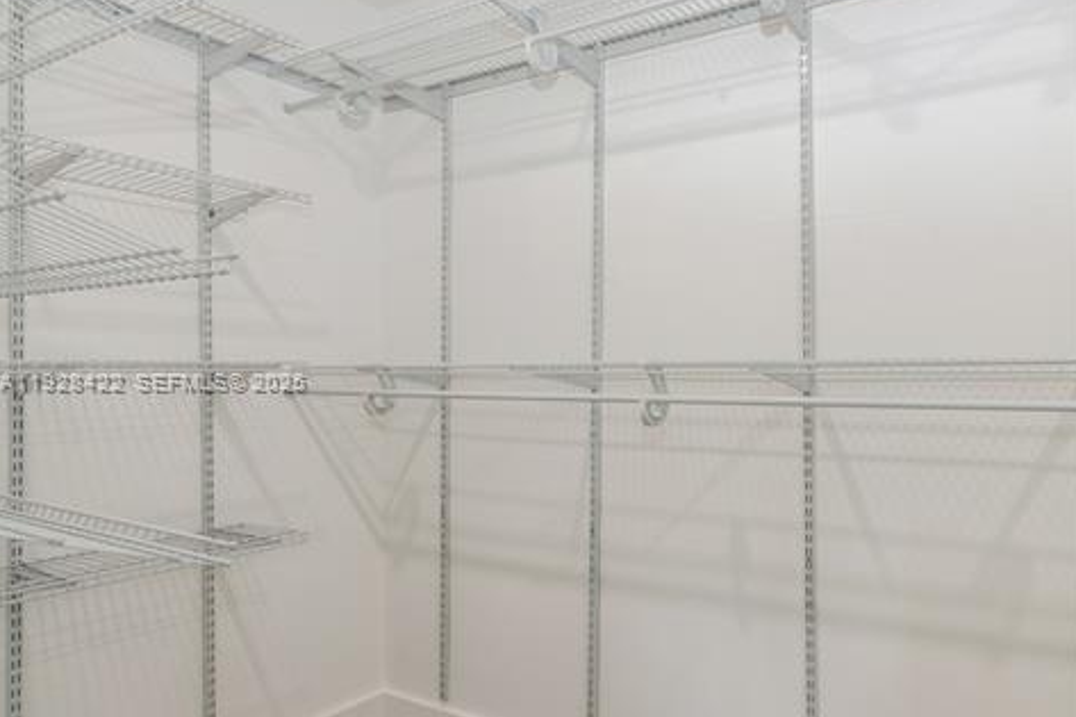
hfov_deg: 73.7
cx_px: 721
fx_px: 687
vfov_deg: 55.0
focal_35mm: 23
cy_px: 382
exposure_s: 1/8
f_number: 8
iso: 200
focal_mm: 17
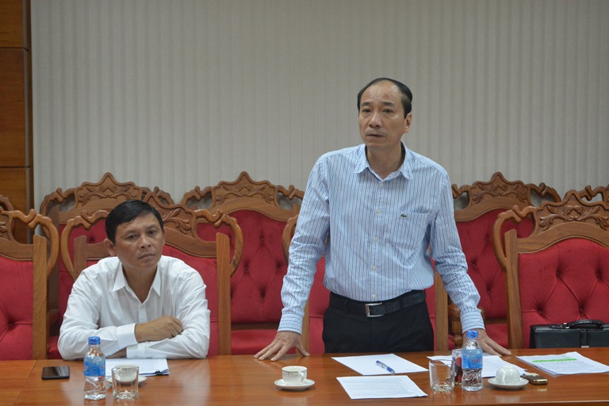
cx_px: 304
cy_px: 203
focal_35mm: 75
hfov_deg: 27.0
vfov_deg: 18.2
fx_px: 1269
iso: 1600
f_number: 5.6
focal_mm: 50
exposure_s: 1/50
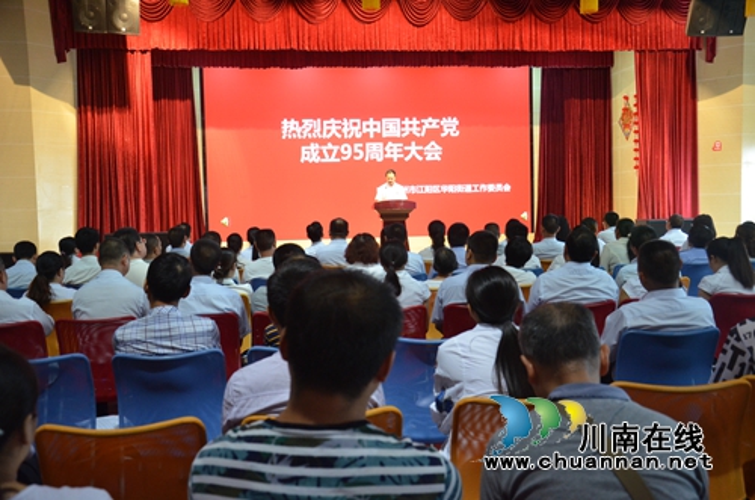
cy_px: 250
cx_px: 378
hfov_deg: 51.4
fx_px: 785
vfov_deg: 35.3
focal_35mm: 38
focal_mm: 25
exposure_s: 1/100
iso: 1600
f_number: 5
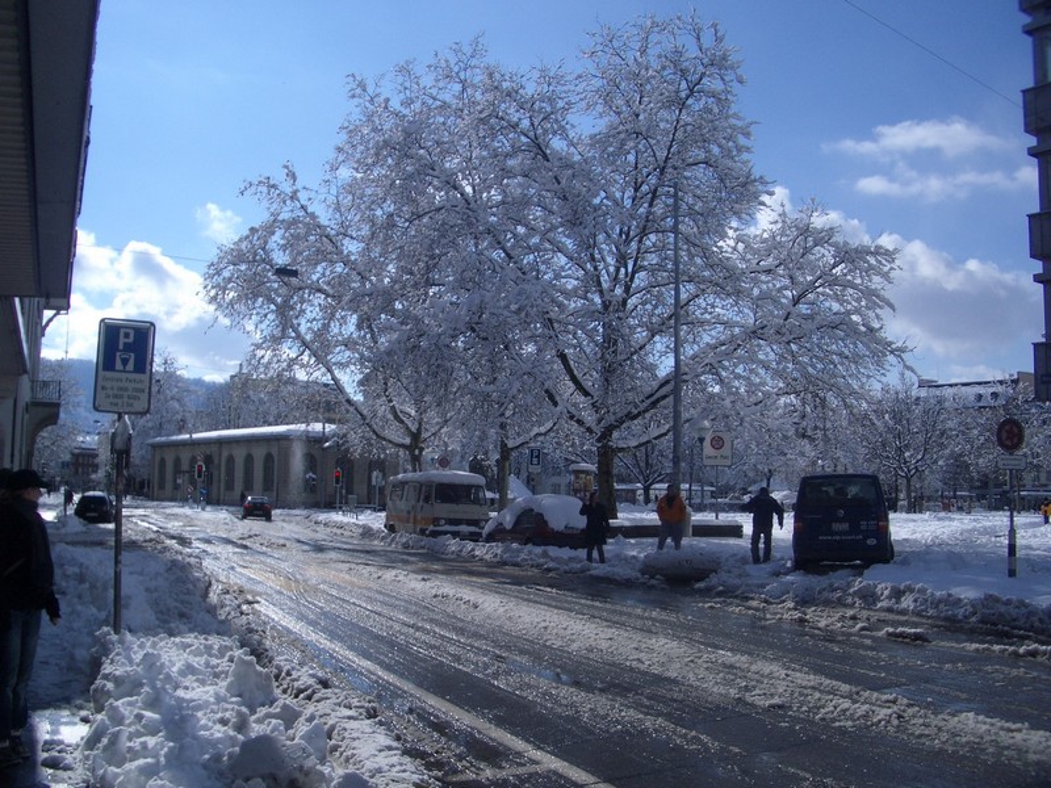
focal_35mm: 35
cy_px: 394
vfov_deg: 40.7
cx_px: 526
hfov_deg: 52.6
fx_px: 1063
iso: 50
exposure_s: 1/1000
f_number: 4.3
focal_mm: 5.8
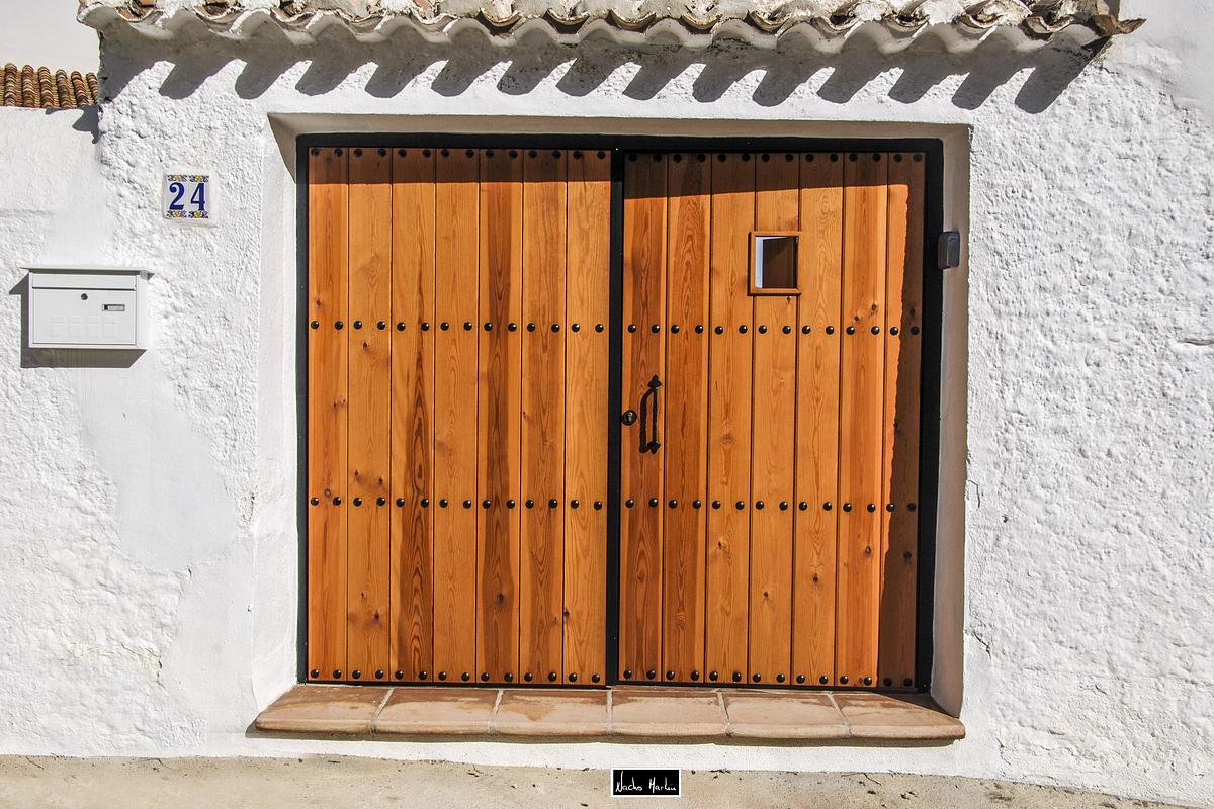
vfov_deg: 34.2
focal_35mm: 39
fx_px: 1315
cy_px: 404
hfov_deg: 49.6
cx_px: 607
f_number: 9
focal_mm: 26
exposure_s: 1/320
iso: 100
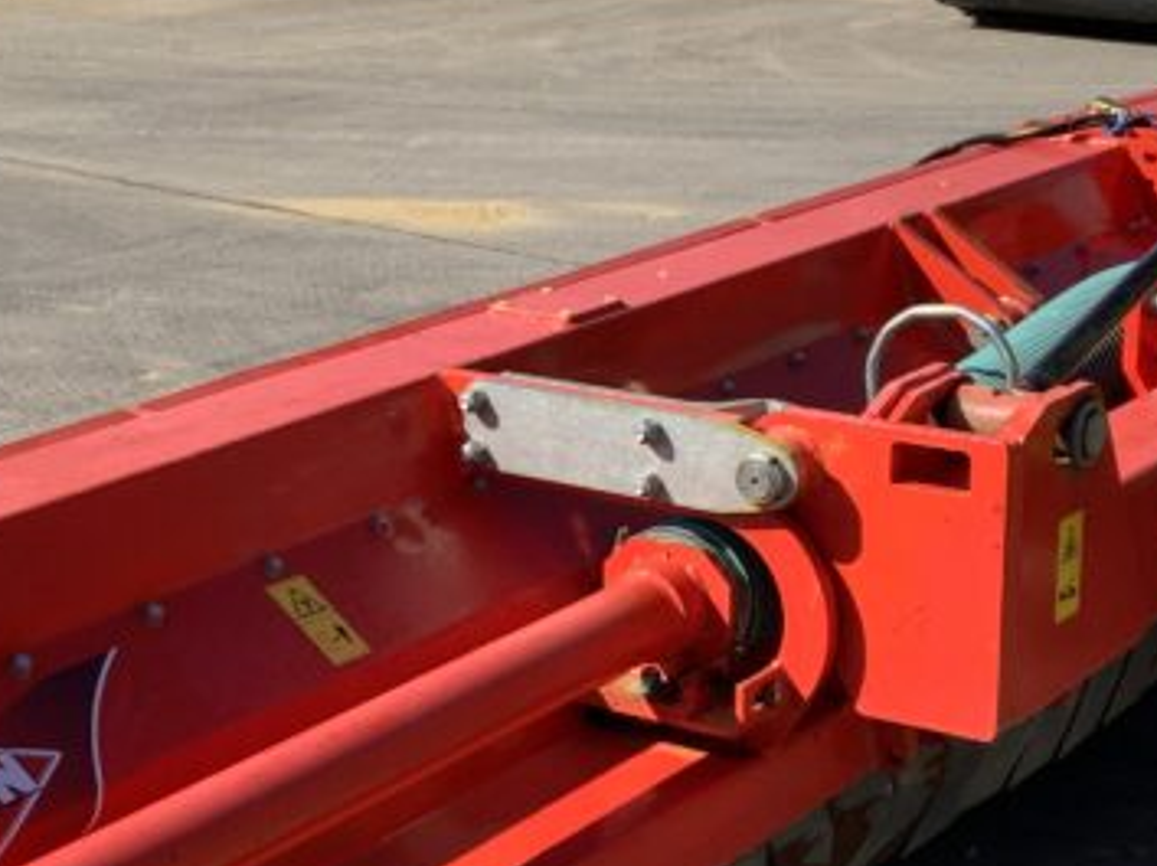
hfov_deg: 23.3
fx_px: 2806
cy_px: 549
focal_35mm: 84
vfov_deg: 17.5
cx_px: 526
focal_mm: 3
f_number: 1.8
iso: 16
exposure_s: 1/1311
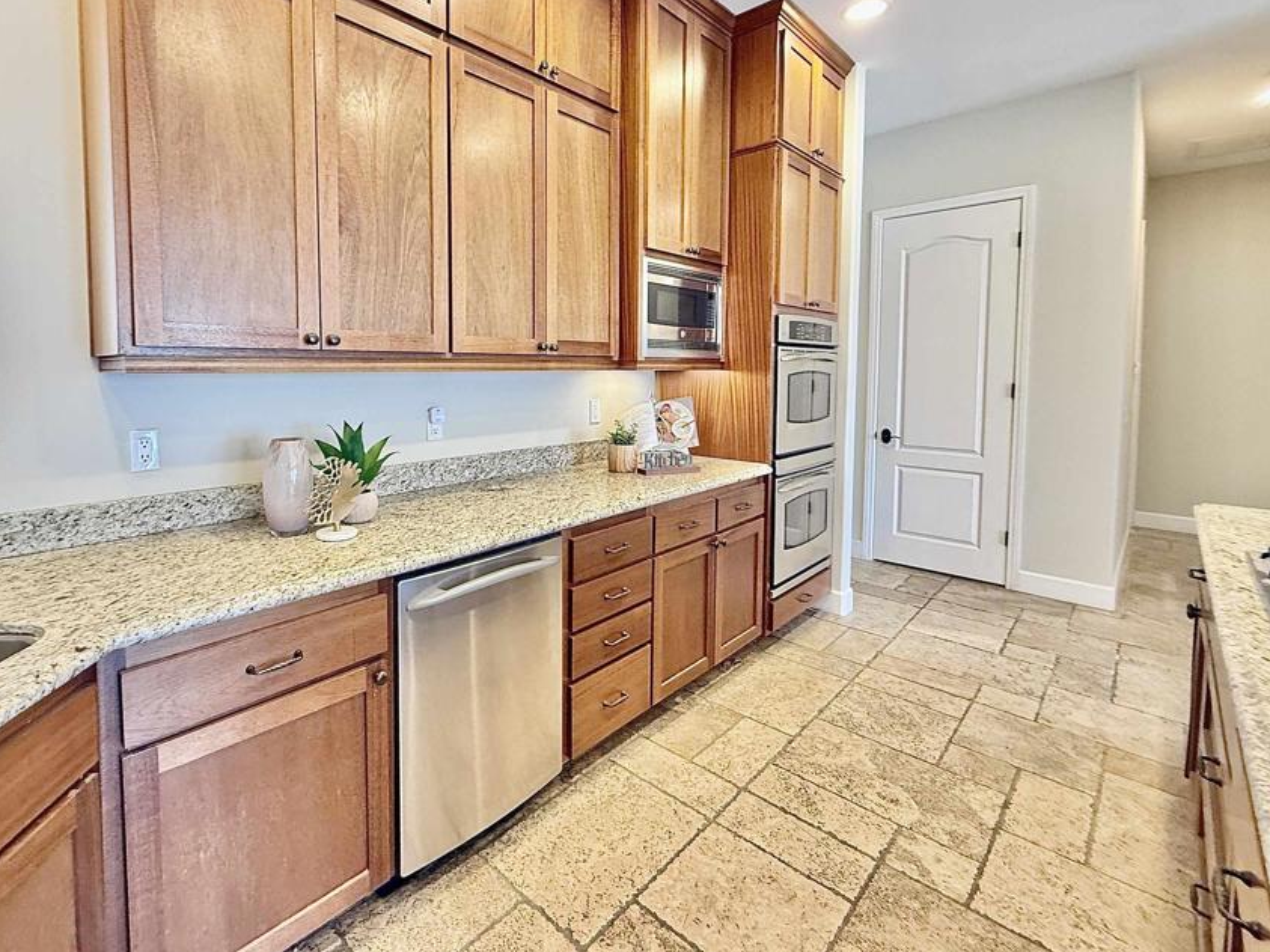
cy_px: 398
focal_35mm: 17
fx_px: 624
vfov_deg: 74.2
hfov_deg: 90.1
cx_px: 524
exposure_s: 1/60
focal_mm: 2.22
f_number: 2.2
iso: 320
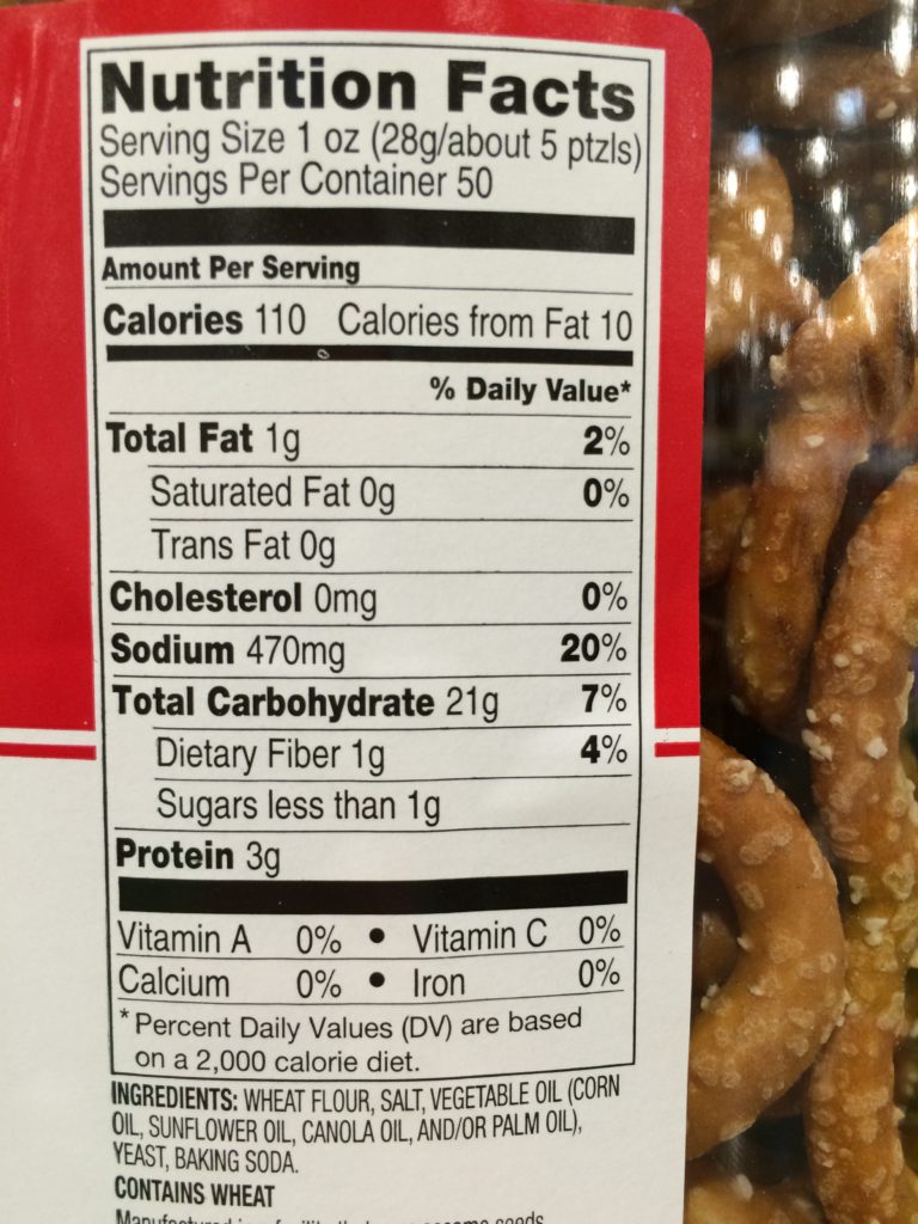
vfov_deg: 61.7
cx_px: 459
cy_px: 612
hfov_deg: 48.2
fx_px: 1025
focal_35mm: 29
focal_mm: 4.15
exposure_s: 1/30
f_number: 2.2
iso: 80
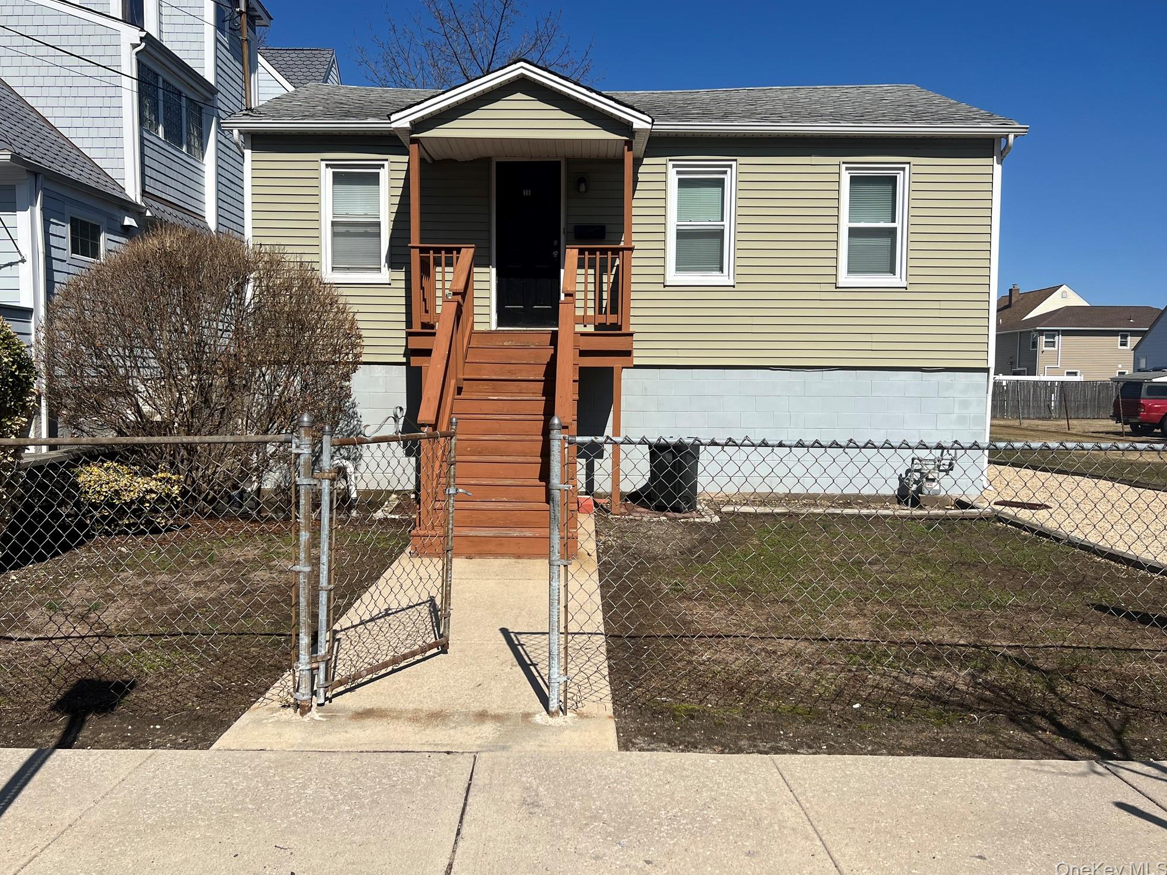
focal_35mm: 27
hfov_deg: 65.3
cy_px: 429
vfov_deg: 51.4
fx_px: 910
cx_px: 569
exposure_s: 1/6993
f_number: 1.5
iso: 50
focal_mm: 5.7
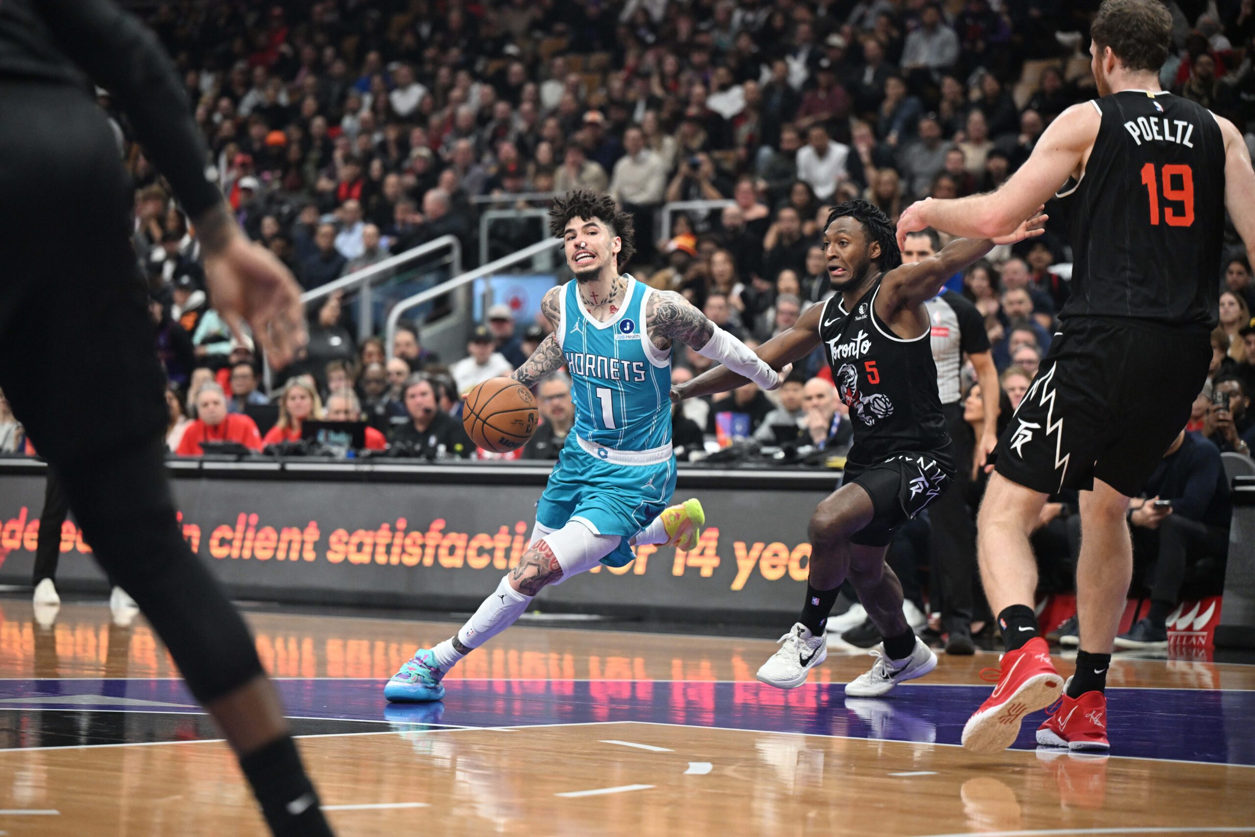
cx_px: 628
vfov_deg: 11.9
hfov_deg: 17.8
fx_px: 4009
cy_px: 418
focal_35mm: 115
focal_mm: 115
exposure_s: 1/2000
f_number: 2.8
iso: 4000
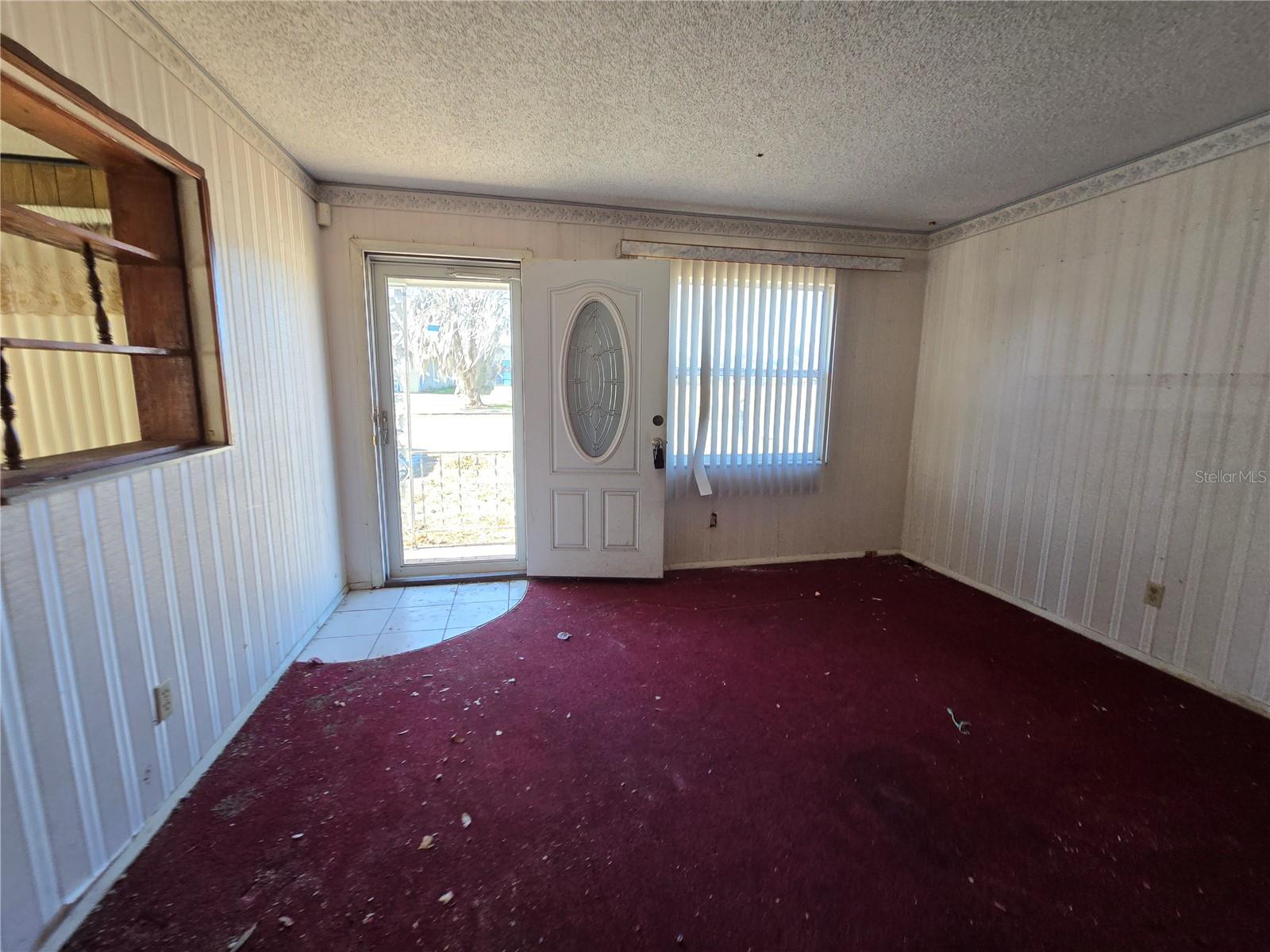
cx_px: 635
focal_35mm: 13
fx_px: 477
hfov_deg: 106.2
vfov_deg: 89.9
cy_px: 476
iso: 64
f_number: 2.2
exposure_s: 1/60
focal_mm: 2.2
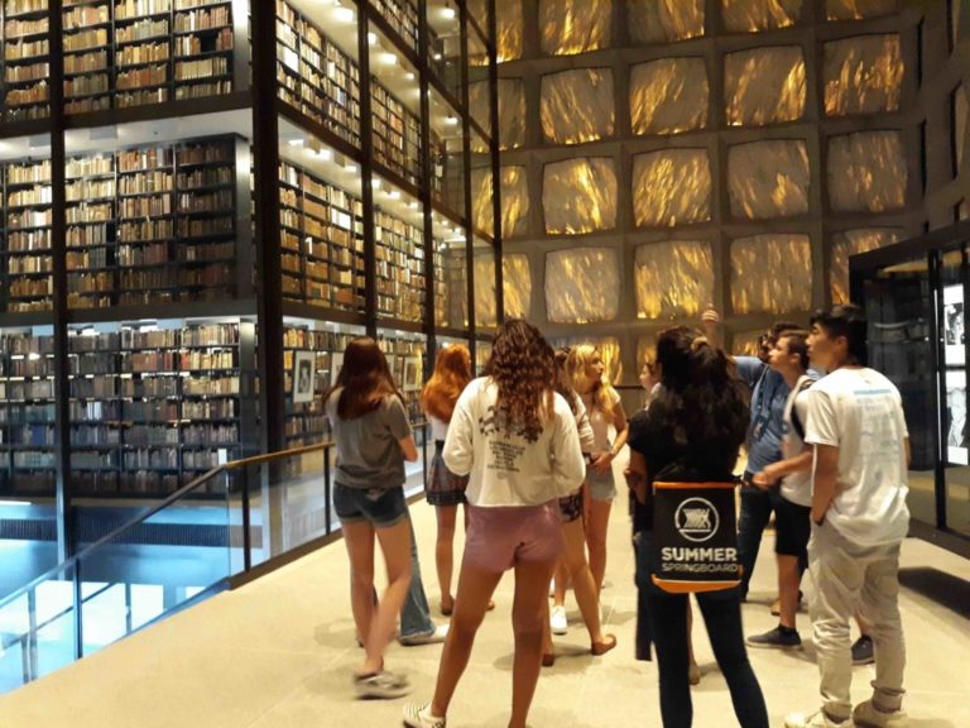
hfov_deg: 63.4
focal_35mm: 28
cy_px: 364
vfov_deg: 49.7
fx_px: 785
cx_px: 485
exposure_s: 1/20
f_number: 1.7
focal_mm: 3.7
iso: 800
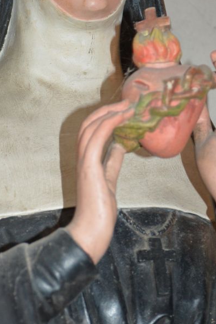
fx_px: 1045
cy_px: 139
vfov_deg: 17.6
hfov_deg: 11.8
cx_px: 60
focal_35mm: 116
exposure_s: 1/30
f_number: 4.2
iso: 1000
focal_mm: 38
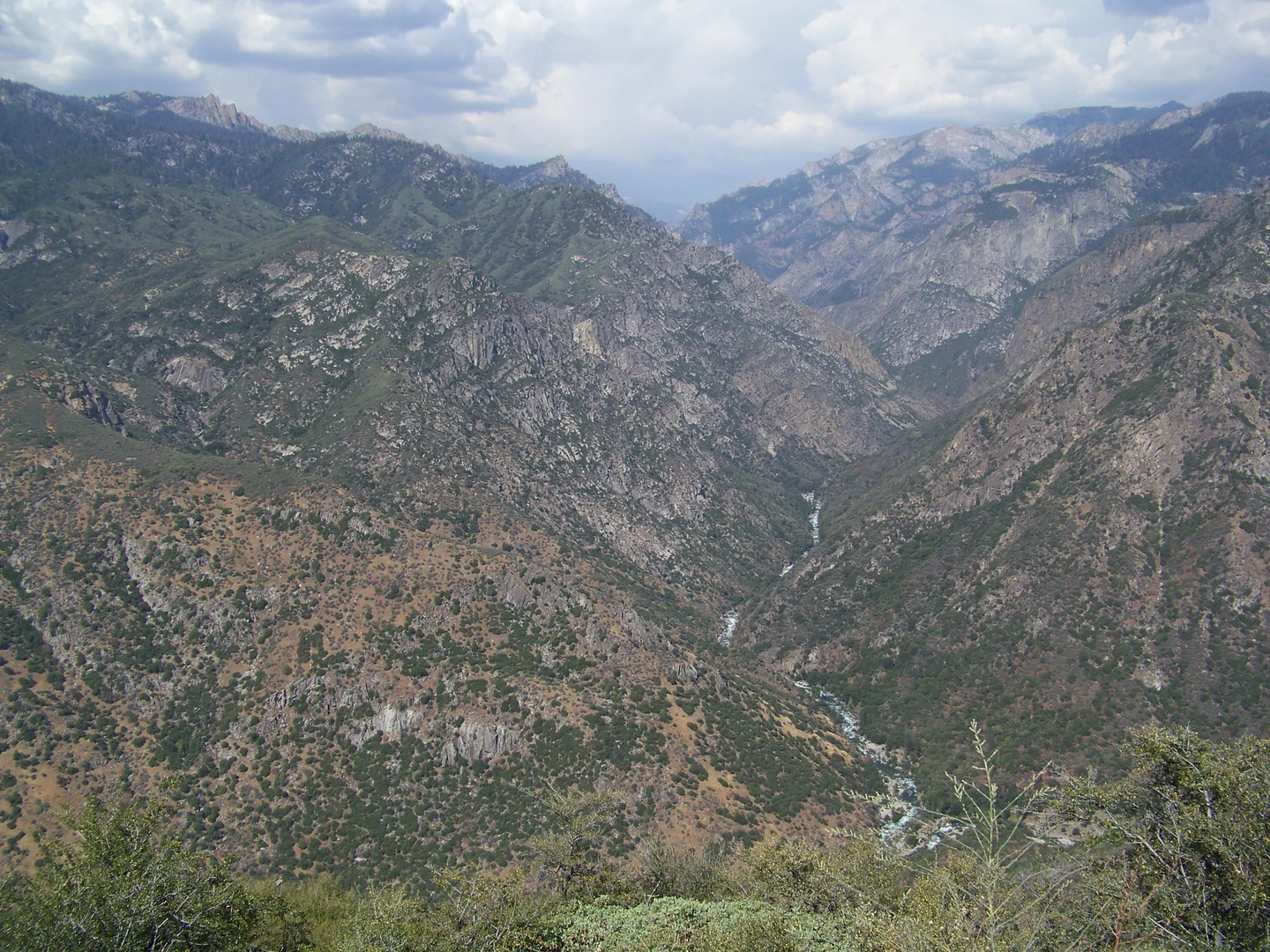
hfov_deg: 51.4
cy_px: 476
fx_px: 1321
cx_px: 635
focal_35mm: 36
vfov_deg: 39.7
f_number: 4
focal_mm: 5.85
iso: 64
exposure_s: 1/800
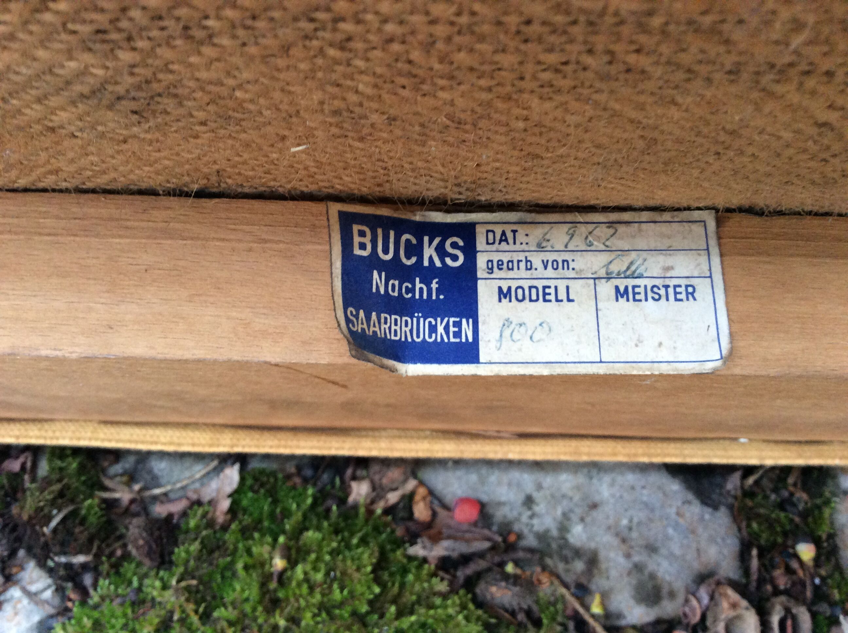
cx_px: 424
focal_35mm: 32
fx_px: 783
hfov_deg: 56.9
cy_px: 316
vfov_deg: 44.1
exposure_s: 1/25
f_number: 2.4
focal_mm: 3.3
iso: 160
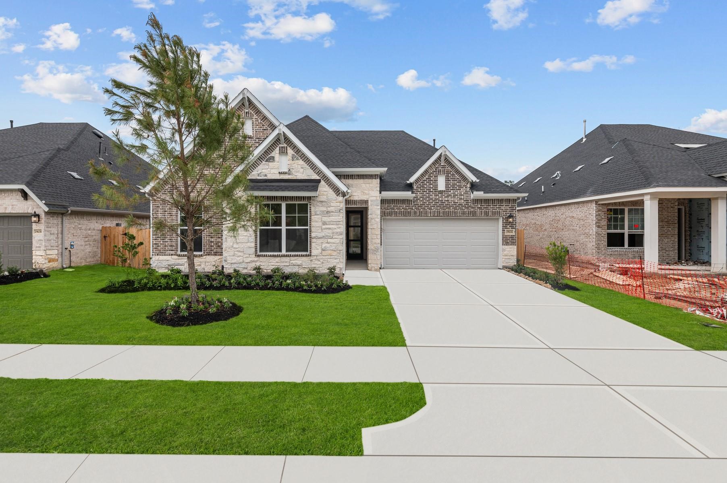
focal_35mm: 19
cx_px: 364
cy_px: 242
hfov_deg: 86.9
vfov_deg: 64.5
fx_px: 383
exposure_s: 1/200
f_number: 9
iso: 250
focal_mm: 19
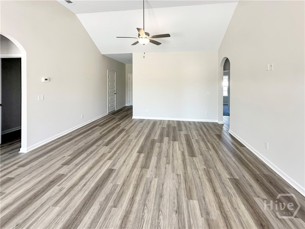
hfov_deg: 102.1
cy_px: 114
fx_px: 123
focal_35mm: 14
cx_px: 152
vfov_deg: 85.7
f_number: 2.2
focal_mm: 2.22
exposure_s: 1/120
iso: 160
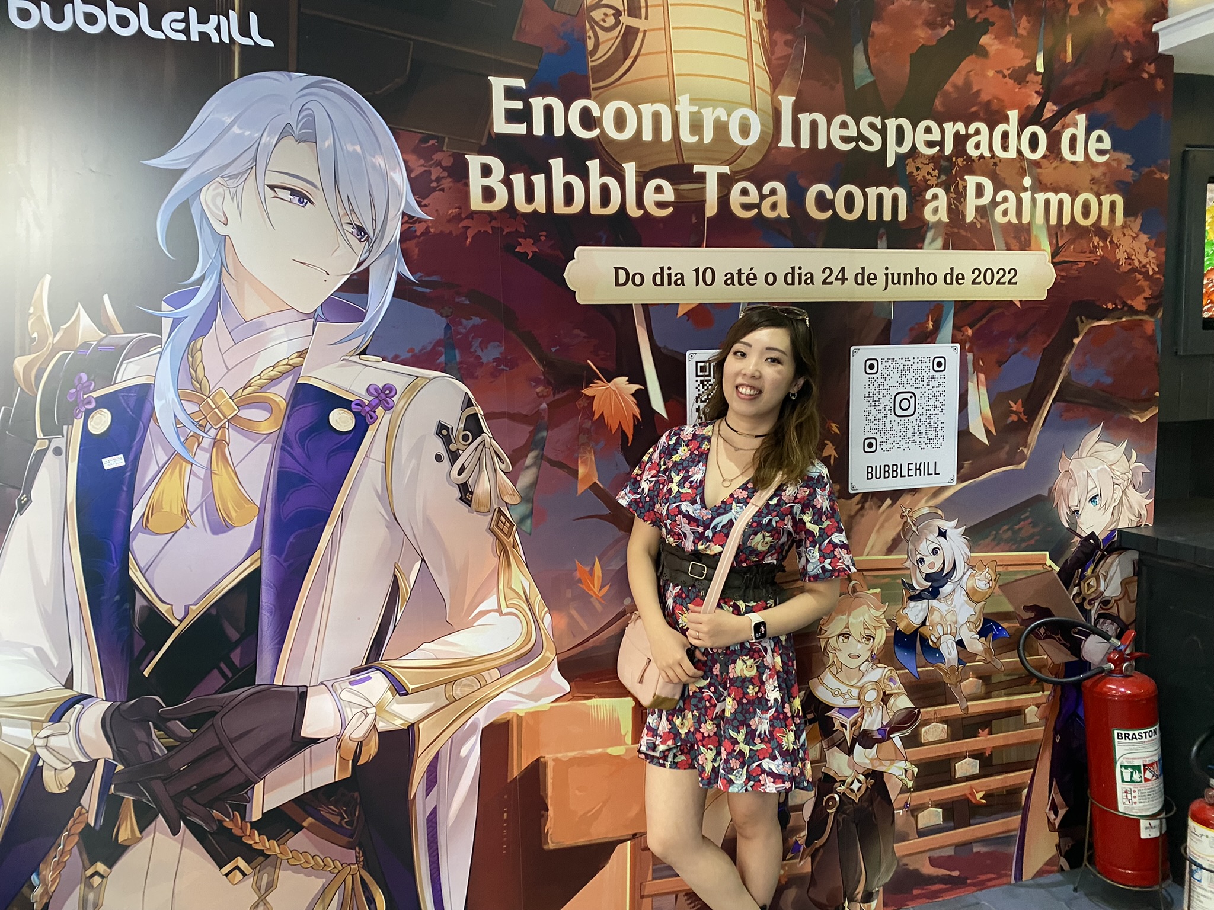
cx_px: 607
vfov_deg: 53.1
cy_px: 455
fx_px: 912
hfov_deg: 67.3
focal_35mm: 26
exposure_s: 1/60
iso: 200
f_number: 1.8
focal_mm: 4.25
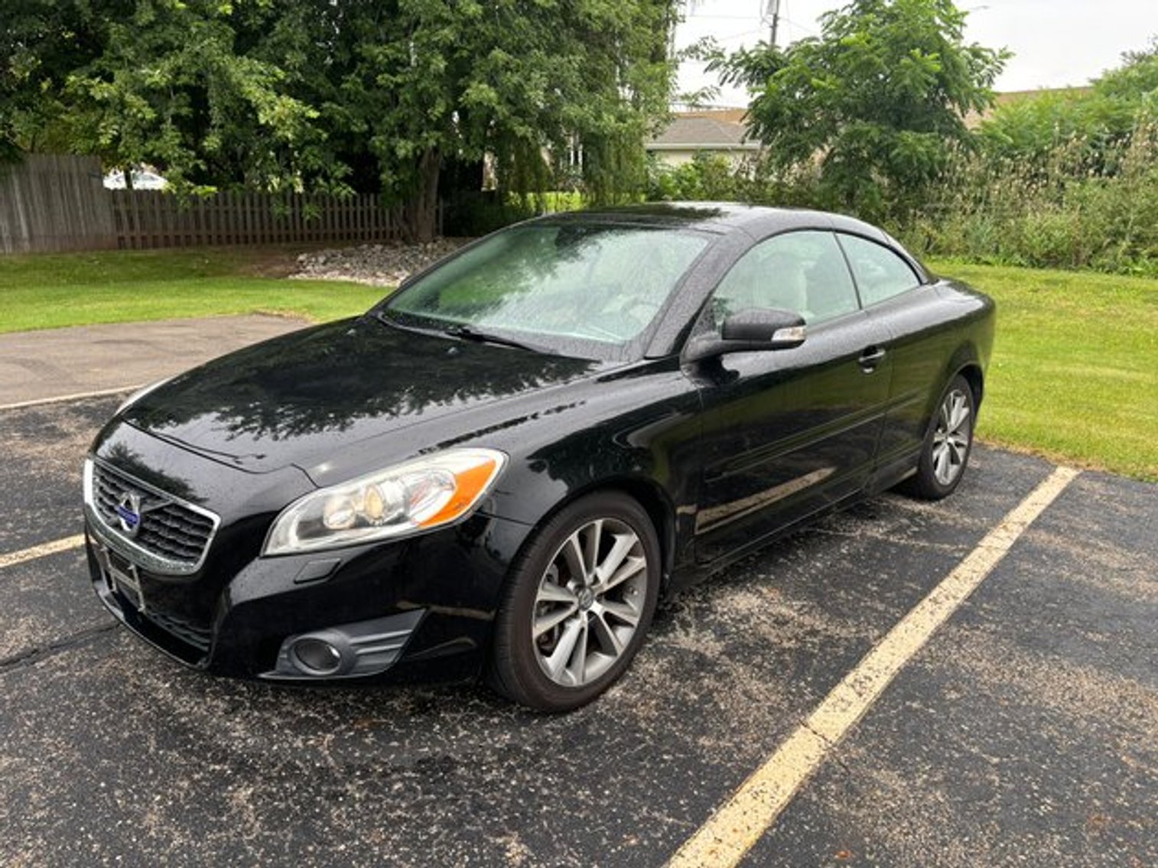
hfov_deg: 67.3
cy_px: 434
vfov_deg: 53.1
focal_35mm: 26
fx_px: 870
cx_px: 579
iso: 50
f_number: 1.6
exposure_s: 1/544
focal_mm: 5.96
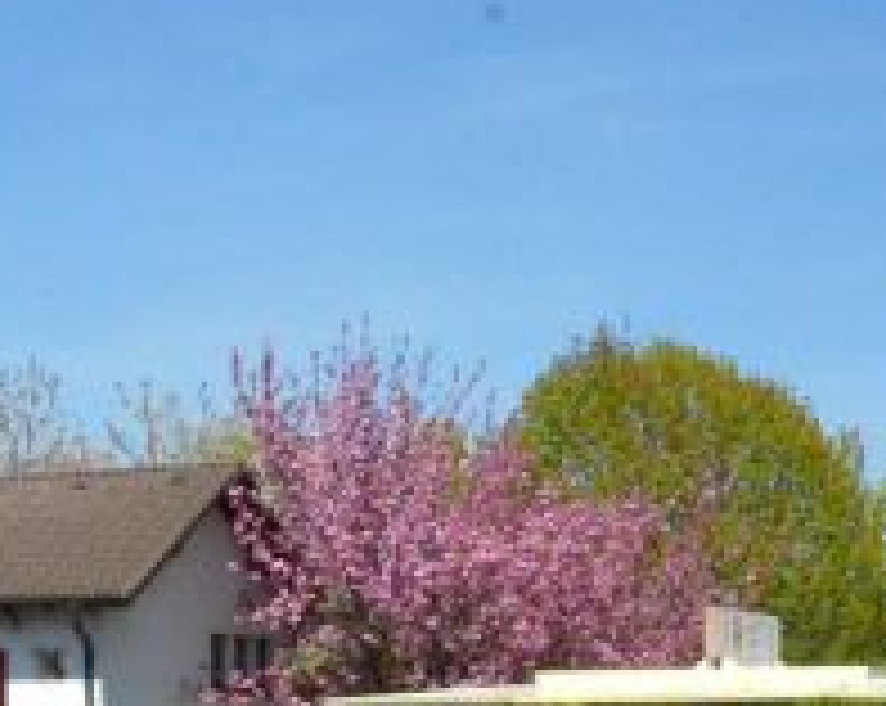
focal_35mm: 114
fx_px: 2985
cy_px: 706
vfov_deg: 13.3
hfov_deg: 16.1
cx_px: -223
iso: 6400
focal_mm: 22
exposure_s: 1/2500
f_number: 18
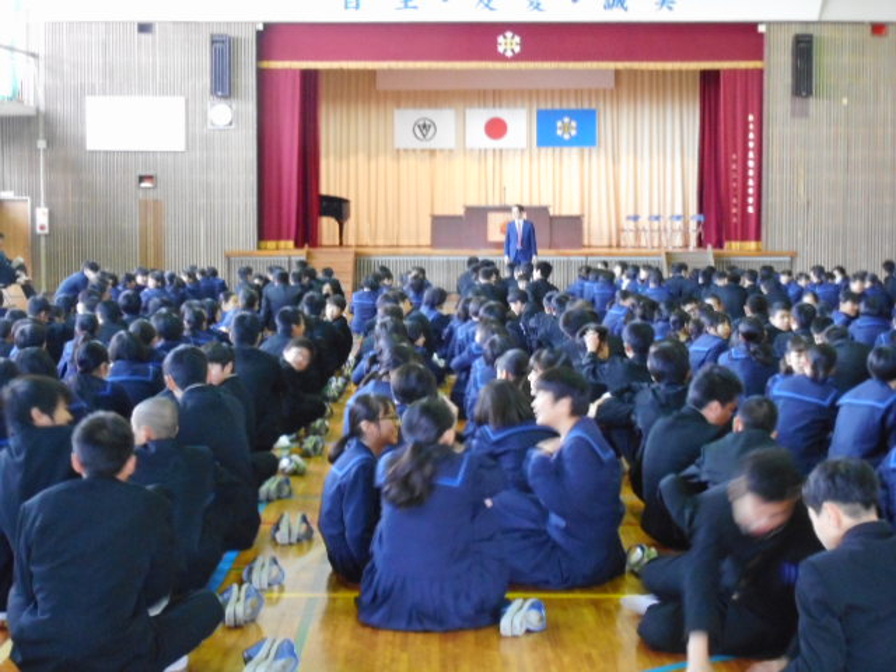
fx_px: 1734
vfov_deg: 21.9
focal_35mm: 67
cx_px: 448
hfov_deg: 29.0
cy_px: 336
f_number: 5.3
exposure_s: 1/6
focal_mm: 12
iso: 800
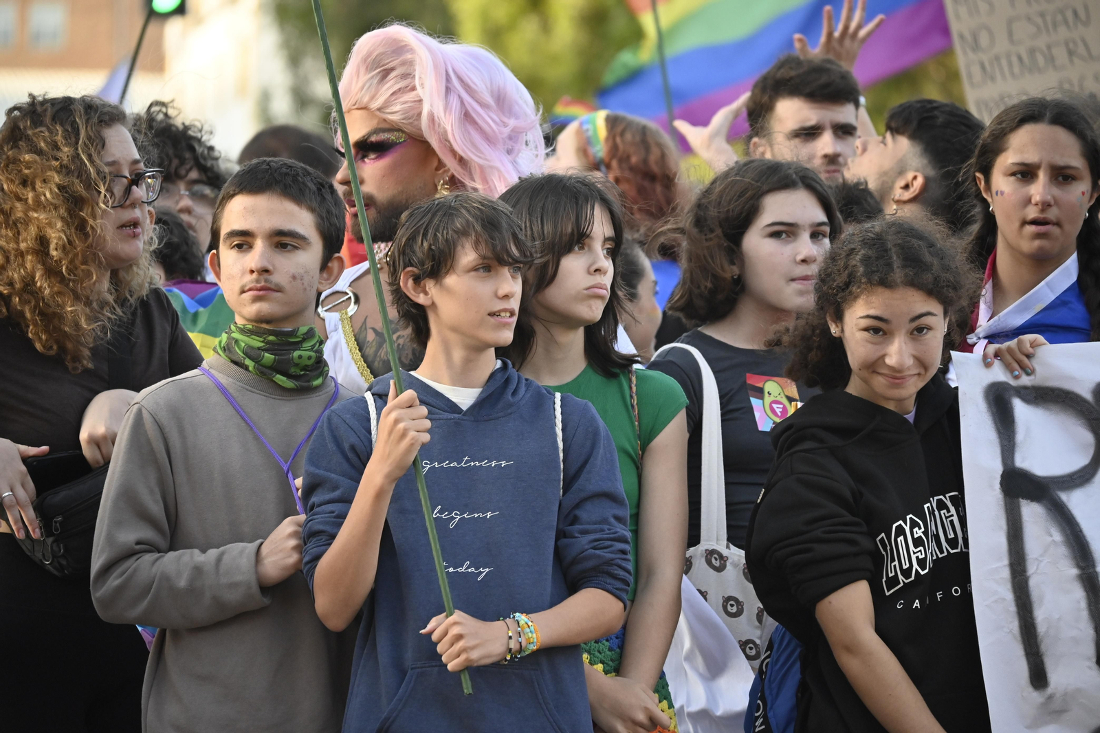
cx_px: 550
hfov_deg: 6.9
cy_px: 366
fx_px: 9164
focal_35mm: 300
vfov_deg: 4.6
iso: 1250
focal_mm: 200
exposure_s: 1/640
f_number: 6
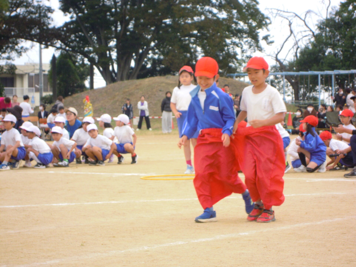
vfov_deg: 10.6
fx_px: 1440
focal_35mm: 140
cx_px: 178
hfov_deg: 14.1
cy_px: 134
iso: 250
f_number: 6.6
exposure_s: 1/200
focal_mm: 25
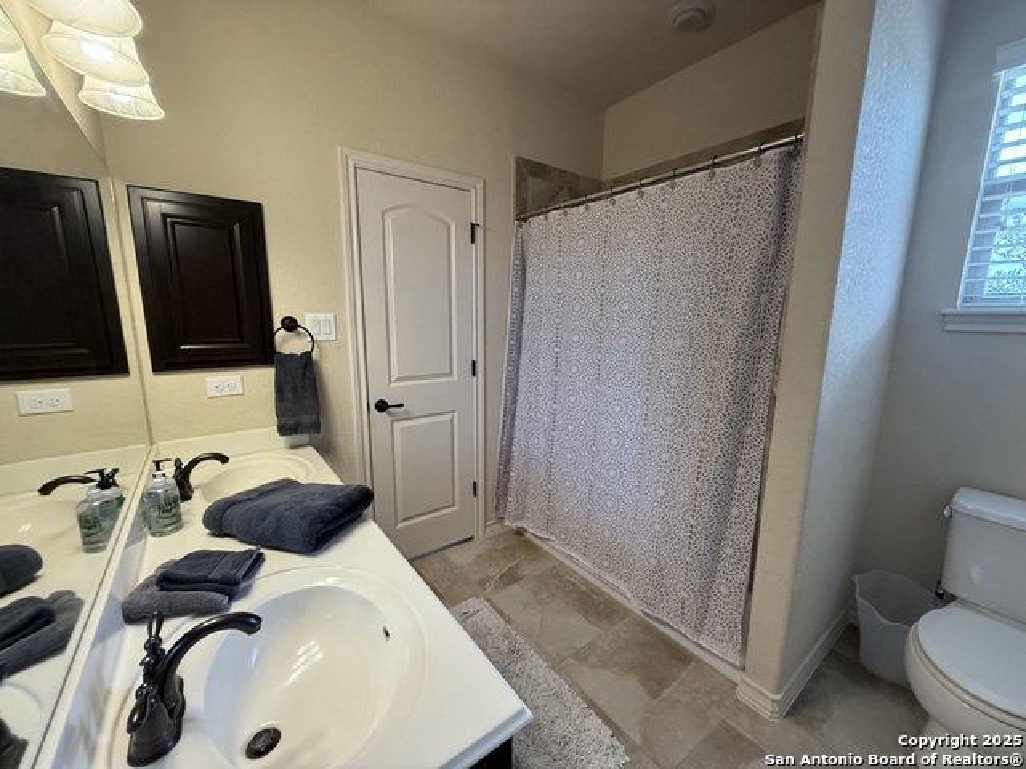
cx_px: 513
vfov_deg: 85.7
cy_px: 384
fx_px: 415
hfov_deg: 102.1
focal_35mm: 14
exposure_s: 1/120
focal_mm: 2.22
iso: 320
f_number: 2.2
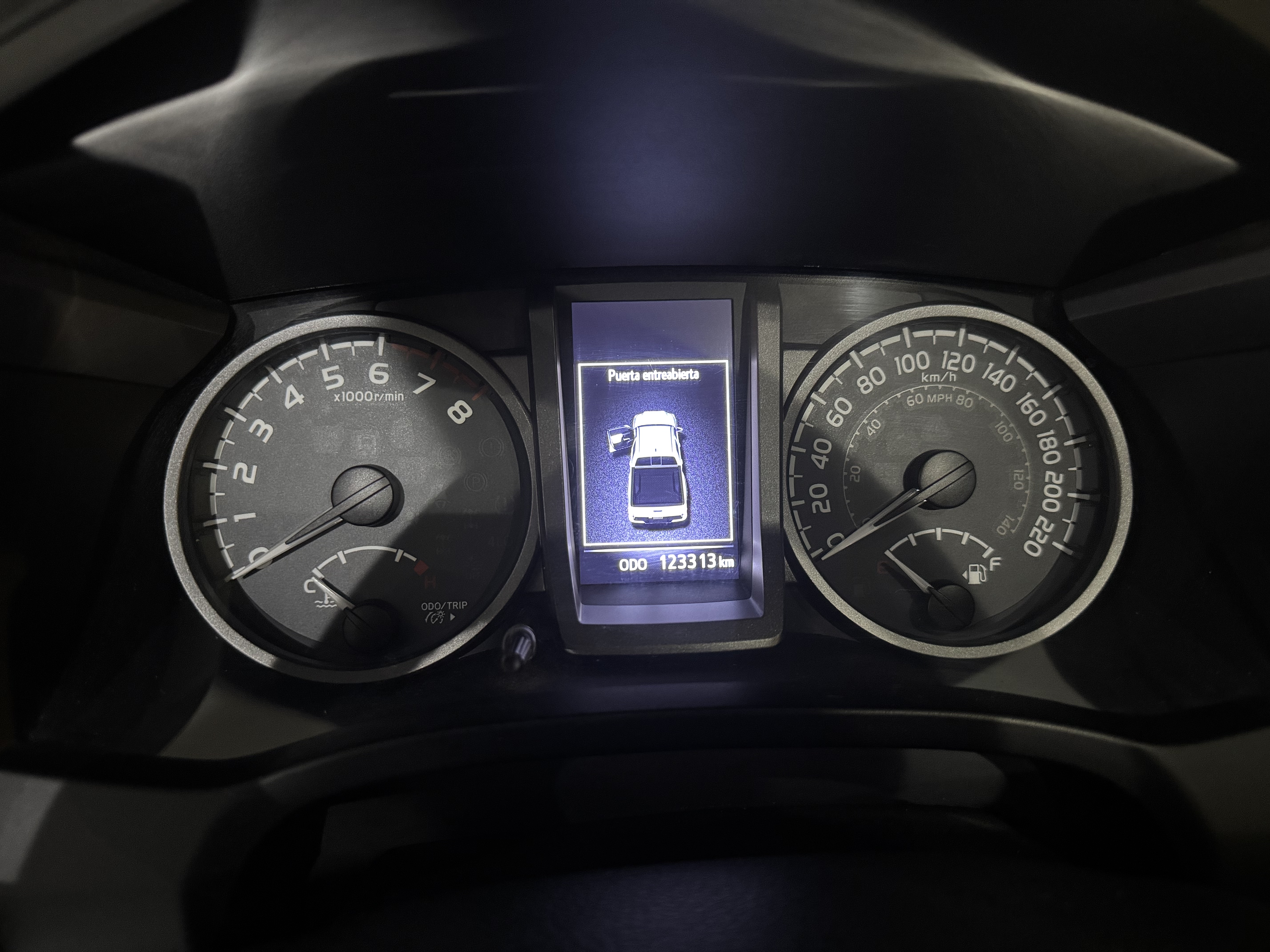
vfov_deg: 56.8
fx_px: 881
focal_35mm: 24
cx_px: 635
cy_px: 476
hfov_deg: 71.6
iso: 1600
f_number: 1.78
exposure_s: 1/28
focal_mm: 6.76
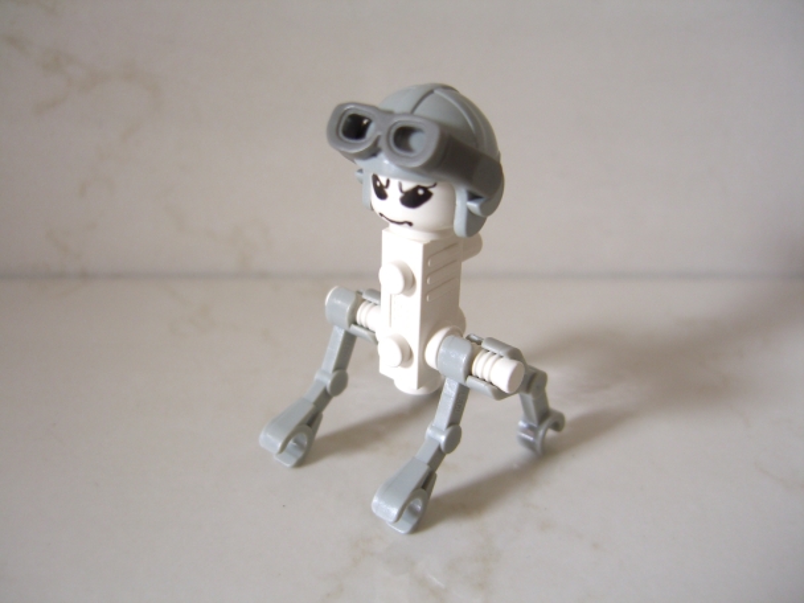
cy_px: 302
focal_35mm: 38
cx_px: 402
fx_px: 883
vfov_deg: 37.7
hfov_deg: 49.0
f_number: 2.8
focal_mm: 7.9
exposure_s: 1/60
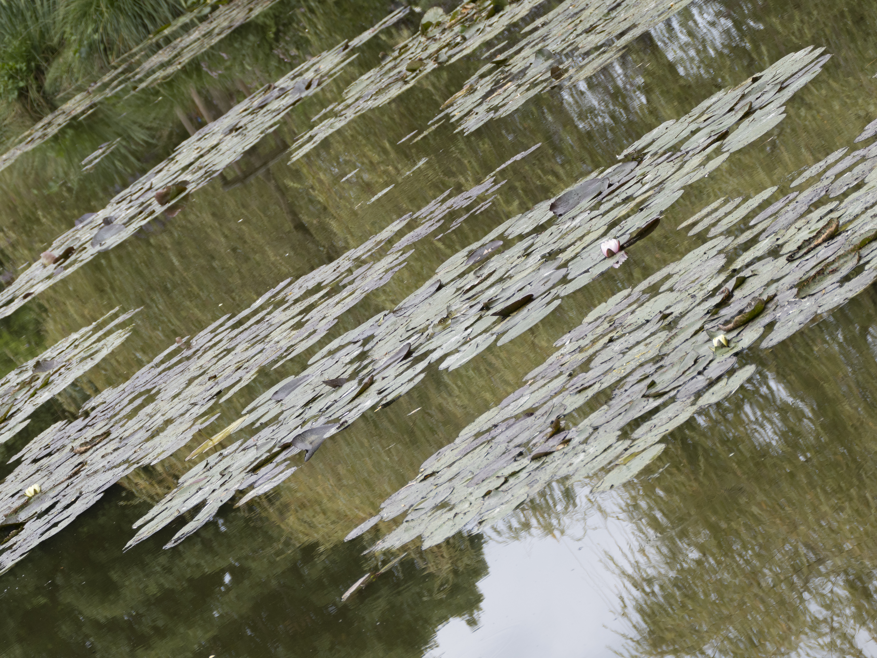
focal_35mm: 195
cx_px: 438
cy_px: 329
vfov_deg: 7.6
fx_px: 4940
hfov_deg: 10.1
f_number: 4
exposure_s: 1/500
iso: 125
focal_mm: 65.81
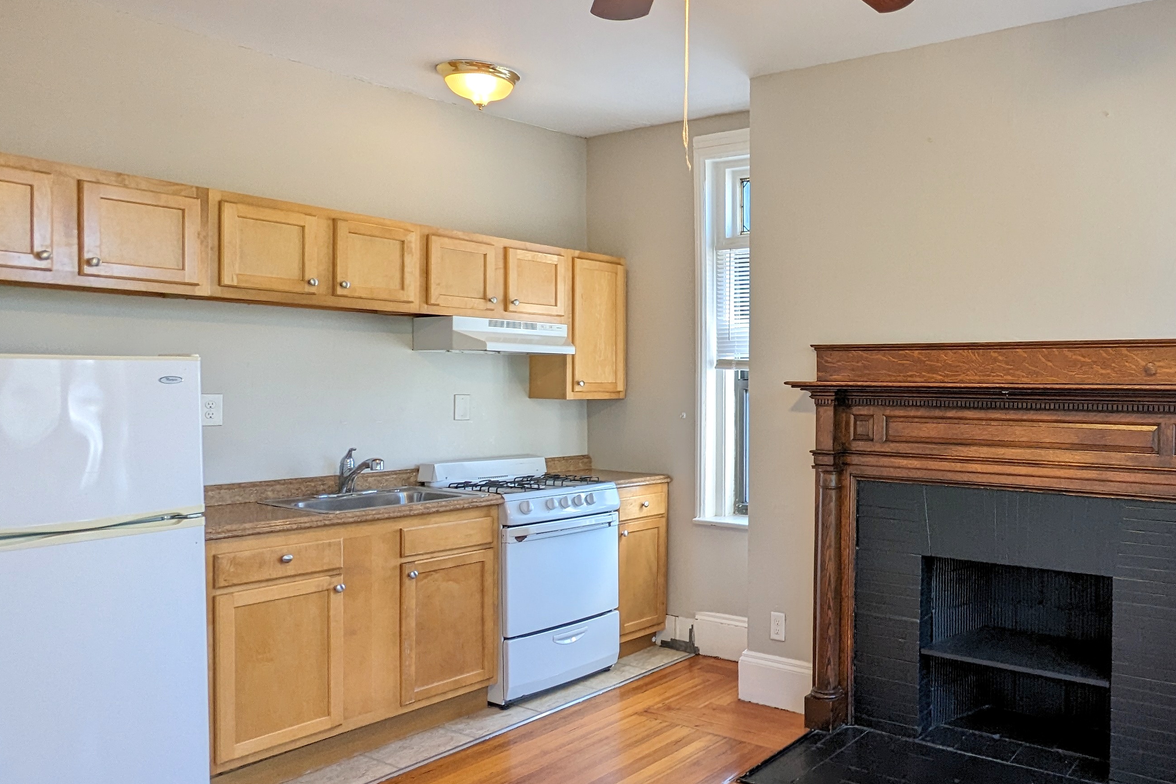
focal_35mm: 26
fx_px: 849
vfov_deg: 49.5
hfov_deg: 64.3
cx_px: 912
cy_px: 402
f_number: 2.2
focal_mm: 2.35
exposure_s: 1/40
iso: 53
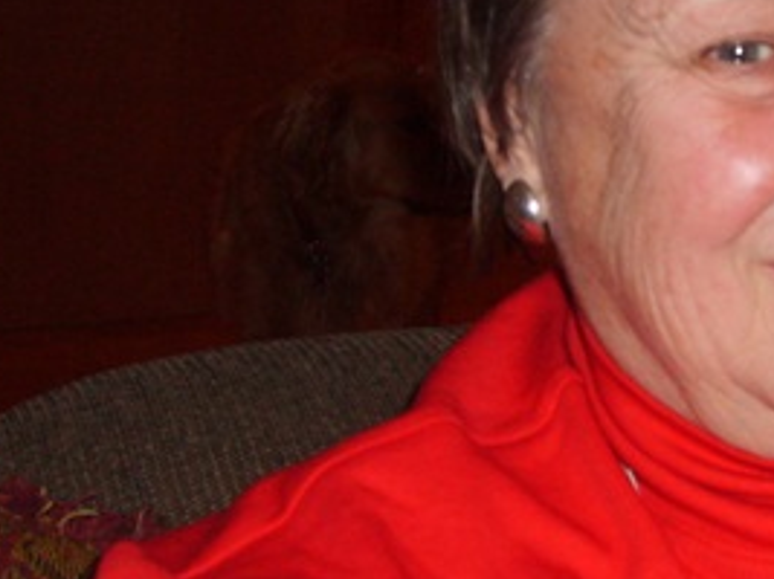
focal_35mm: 117
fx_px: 2615
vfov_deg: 12.7
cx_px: 826
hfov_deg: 16.4
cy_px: 266
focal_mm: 8.7
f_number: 3.3
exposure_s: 1/45
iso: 100
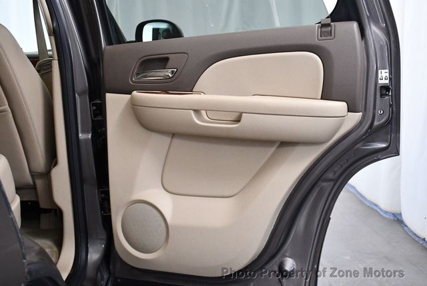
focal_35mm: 36
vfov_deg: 36.9
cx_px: 214
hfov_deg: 53.1
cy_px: 143
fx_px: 427
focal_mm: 18
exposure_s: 1/125
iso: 2000
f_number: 3.5
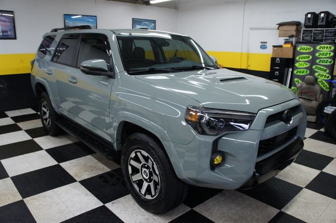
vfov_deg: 47.9
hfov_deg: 67.4
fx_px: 252
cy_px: 112
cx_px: 168
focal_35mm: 27
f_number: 3.5
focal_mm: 18
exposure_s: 1/30
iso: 200
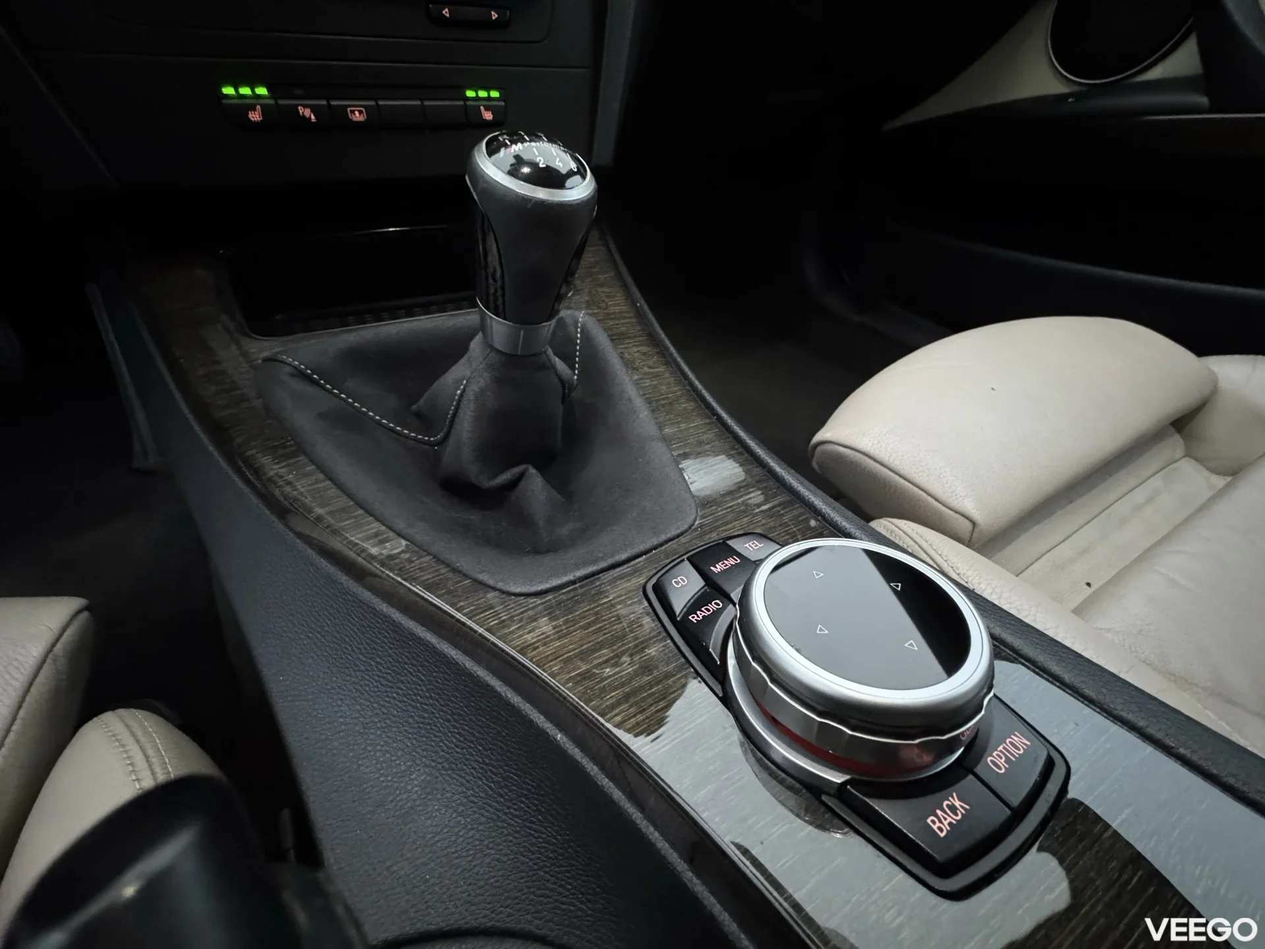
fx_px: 512
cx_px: 632
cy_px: 474
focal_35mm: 14
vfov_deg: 85.7
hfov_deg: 102.1
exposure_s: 1/31
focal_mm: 2.22
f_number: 2.2
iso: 1250
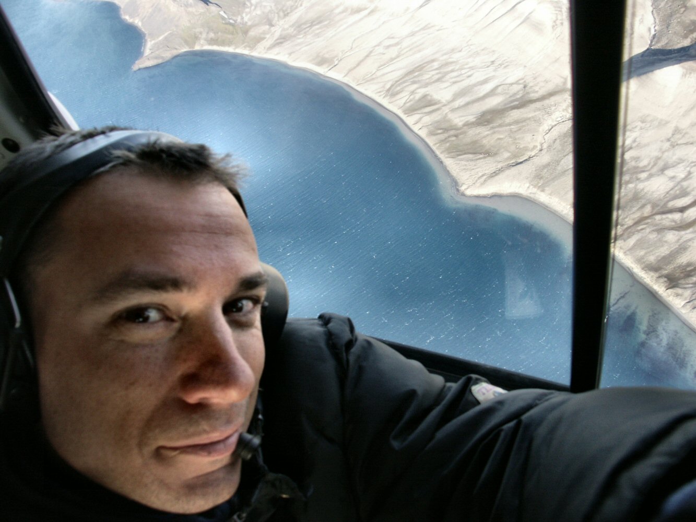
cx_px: 348
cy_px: 261
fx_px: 563
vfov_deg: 49.8
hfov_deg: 63.4
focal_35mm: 28
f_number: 4.5
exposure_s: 1/125
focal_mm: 7.2
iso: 100
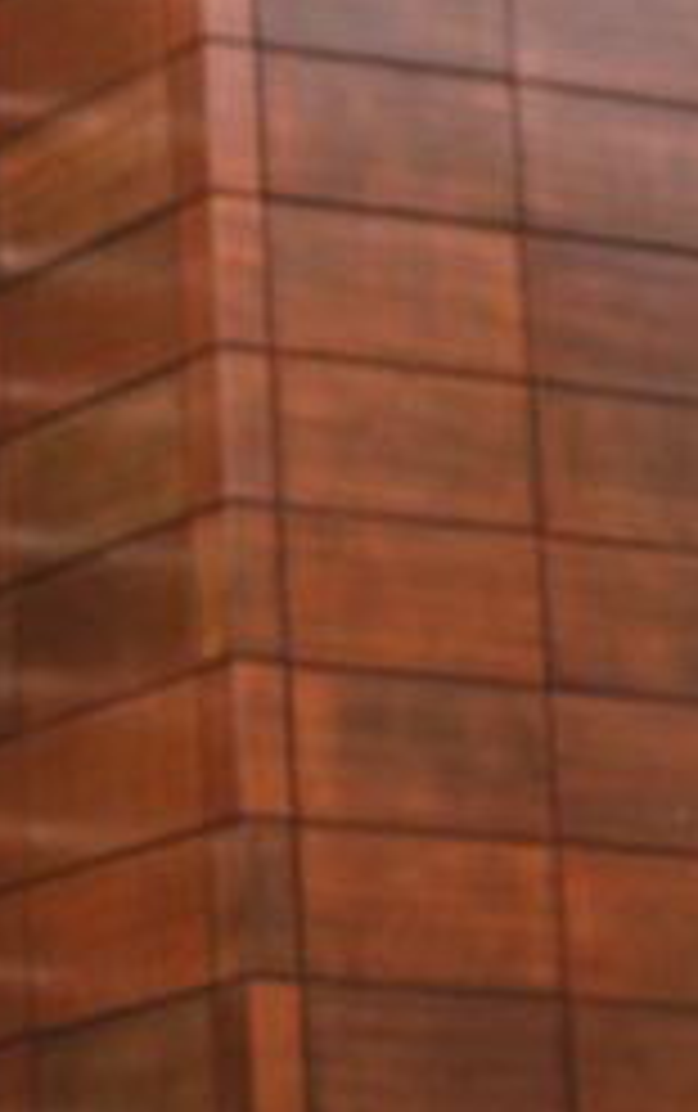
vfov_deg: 9.9
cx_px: -1202
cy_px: 867
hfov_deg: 5.9
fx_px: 6403
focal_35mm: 211
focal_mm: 50
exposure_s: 1/1000
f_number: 4.5
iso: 500
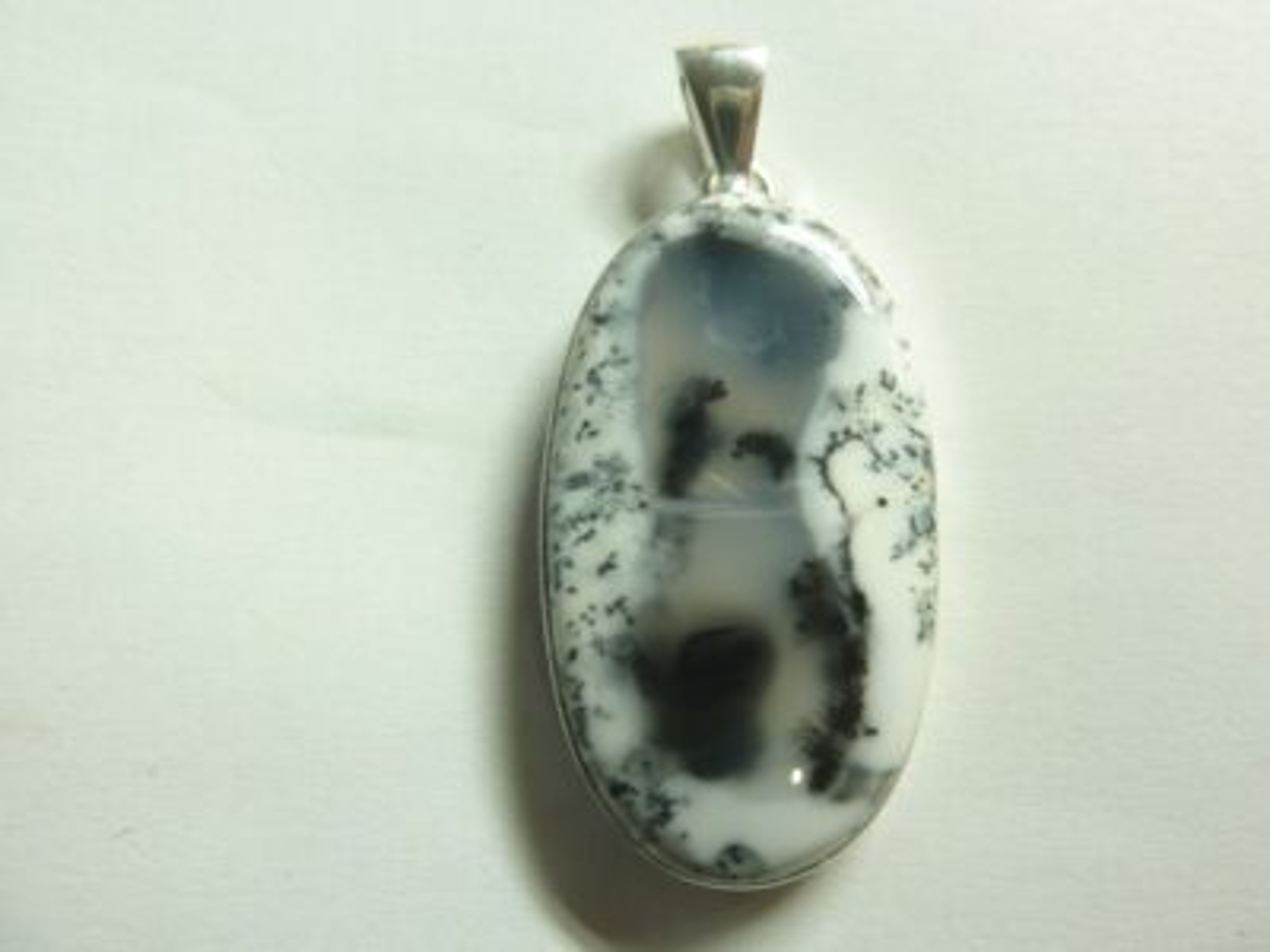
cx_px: 635
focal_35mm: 25
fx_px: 917
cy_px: 476
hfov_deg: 69.4
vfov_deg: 54.9
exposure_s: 1/40
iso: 80
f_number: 3.3
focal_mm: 4.1
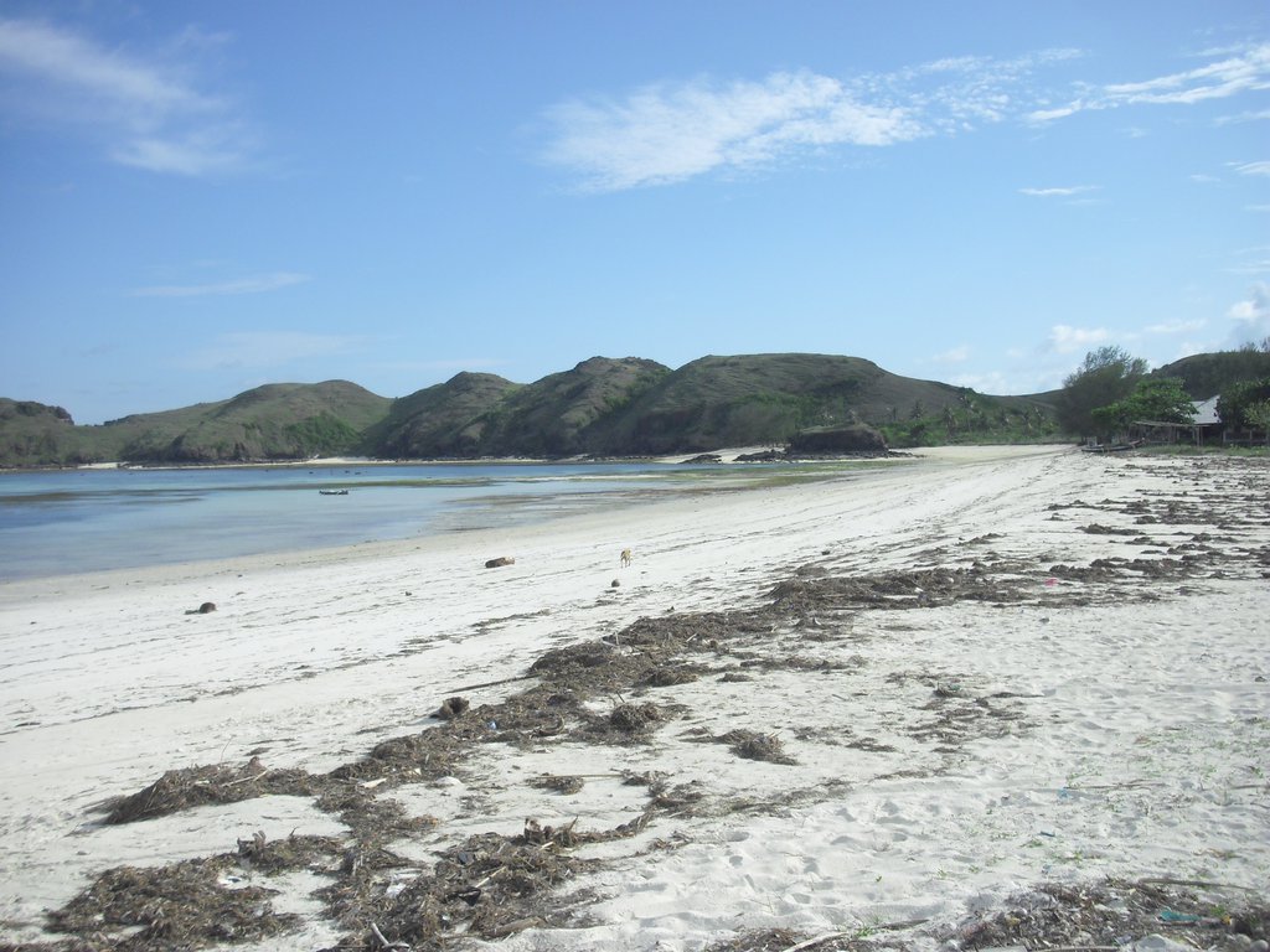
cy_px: 476
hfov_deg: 49.0
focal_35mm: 38
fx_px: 1394
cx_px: 635
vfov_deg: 37.7
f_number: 8
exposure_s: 1/320
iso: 100
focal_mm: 6.2
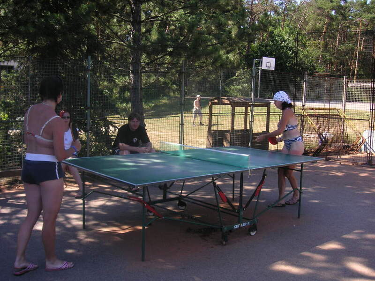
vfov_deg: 36.8
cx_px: 188
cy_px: 140
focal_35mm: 39
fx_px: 422
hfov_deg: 47.9
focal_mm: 6.5
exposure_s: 1/350
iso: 50
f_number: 2.9
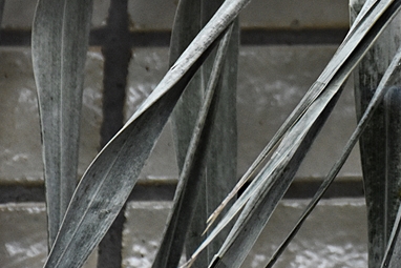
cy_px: -61
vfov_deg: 4.0
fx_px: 3803
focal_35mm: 341
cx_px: 516
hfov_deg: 6.0
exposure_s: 1/125
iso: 1800
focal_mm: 85
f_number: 5.3
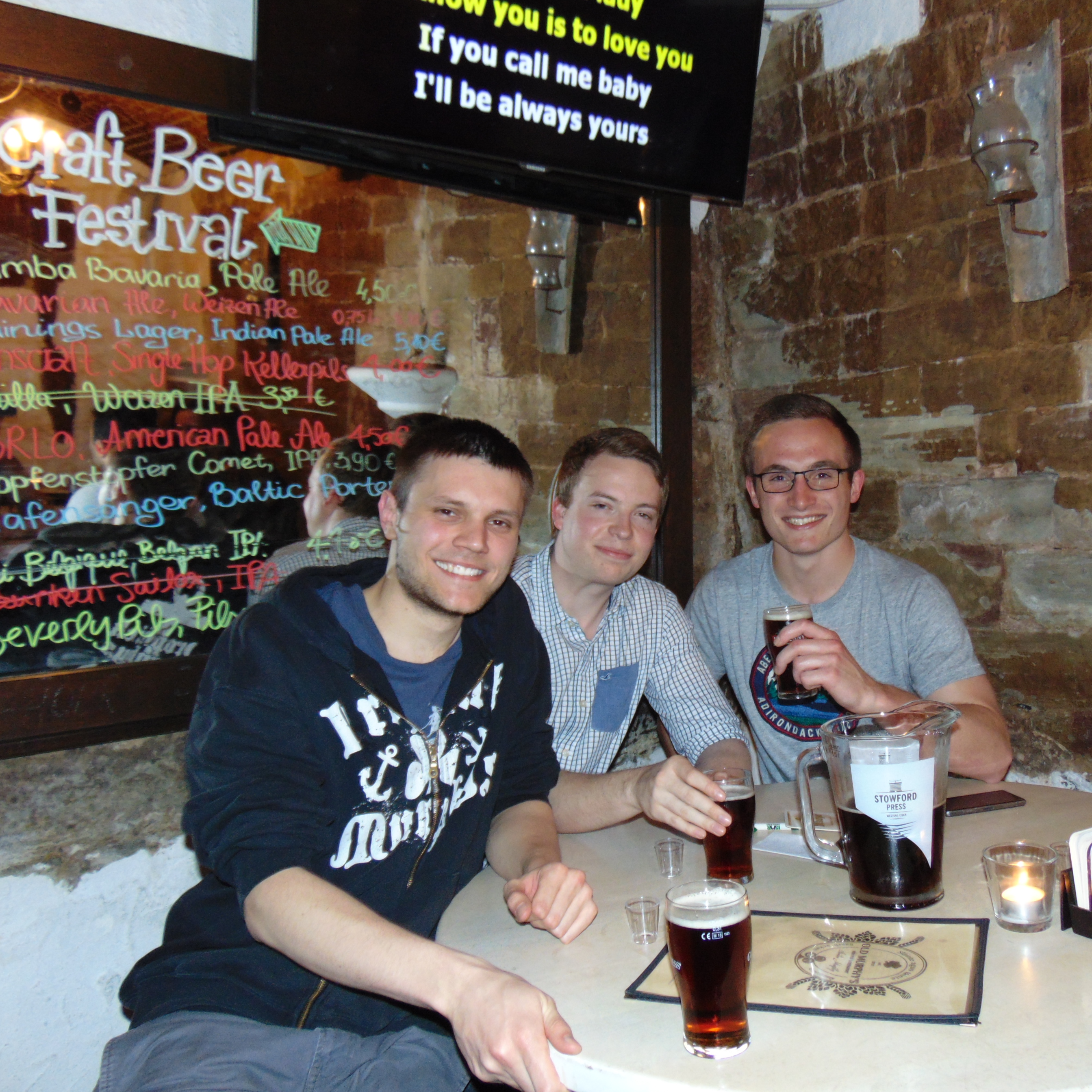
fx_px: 1071
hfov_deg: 53.7
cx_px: 644
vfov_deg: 54.0
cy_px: 542
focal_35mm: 30
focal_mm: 4.5
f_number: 3
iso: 200
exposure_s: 1/8
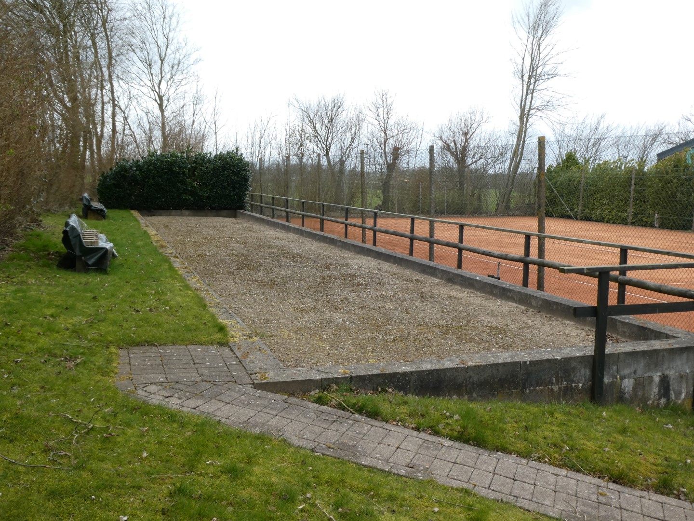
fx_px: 702
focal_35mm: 35
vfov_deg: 40.7
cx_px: 347
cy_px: 260
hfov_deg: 52.6
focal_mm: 6.3
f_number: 3.7
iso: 80
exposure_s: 1/100
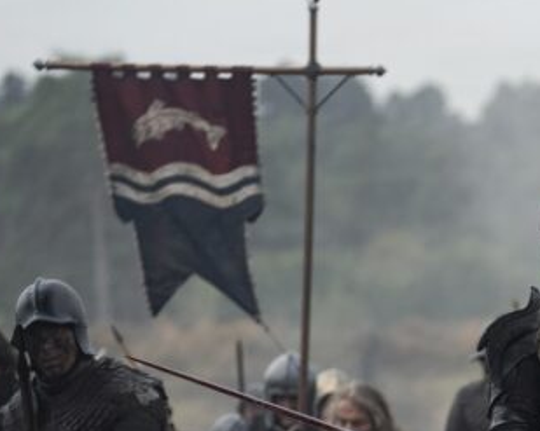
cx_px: 592
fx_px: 5927
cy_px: 438
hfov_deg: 5.2
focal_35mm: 371
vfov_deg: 4.2
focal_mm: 159
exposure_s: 1/1000
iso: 1600
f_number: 4
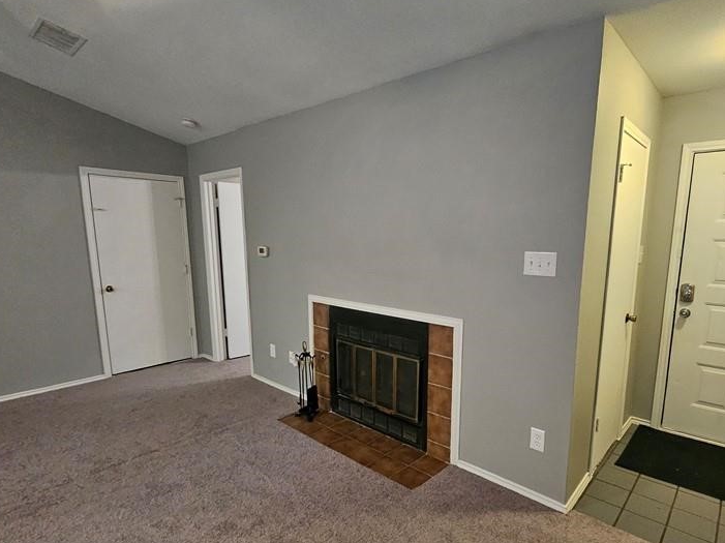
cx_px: 400
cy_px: 301
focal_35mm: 19
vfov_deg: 68.4
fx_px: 398
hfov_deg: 84.4
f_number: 2.2
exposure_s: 1/30
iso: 500
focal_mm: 1.74
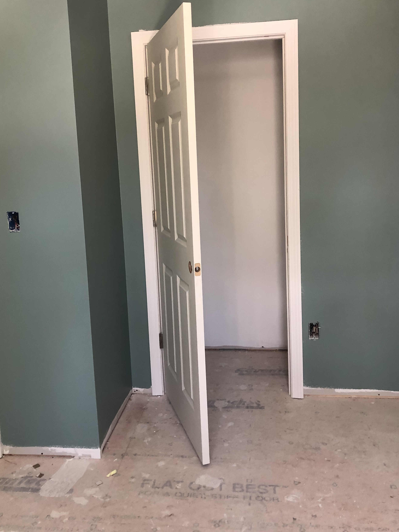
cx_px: 183
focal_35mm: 32
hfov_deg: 44.1
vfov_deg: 56.6
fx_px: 492
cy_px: 233
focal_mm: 3.99
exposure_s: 1/15
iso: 50
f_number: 1.8
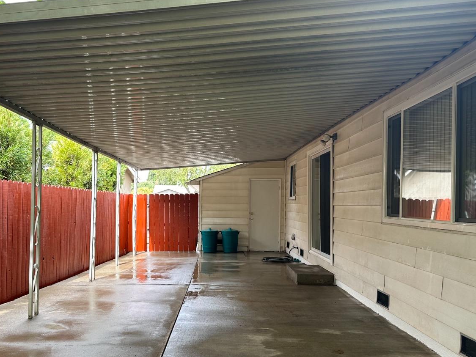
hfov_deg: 56.0
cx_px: 171
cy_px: 200
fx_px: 440
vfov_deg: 44.1
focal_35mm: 32
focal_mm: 6.86
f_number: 1.78
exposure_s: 1/188
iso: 64
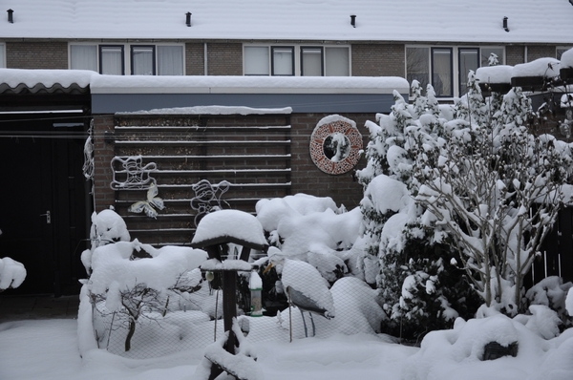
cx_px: 286
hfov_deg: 35.1
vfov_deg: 23.7
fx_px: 906
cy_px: 190
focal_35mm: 57
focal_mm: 38
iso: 400
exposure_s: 1/60
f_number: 4.5
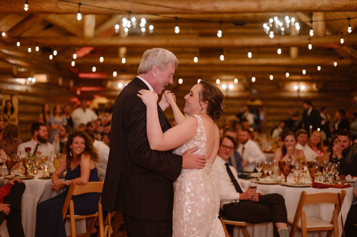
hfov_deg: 39.6
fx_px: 496
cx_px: 178
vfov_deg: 27.0
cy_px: 118
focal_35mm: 50
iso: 1250
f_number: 1.8
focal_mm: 50
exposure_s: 1/200
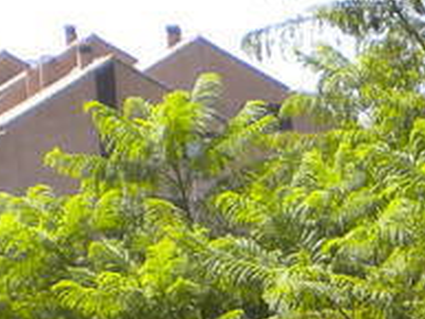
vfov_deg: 7.4
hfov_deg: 10.3
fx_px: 2285
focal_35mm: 186
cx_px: 599
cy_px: 785
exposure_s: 1/330
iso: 80
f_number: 4.6
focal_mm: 6.3
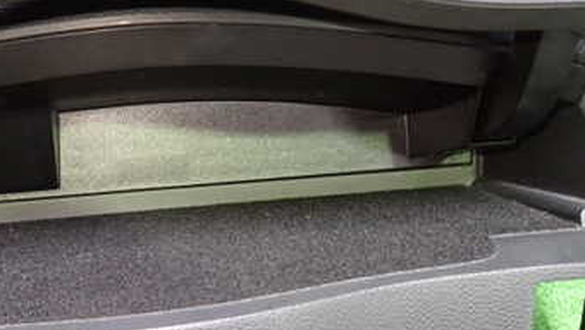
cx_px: 206
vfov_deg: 25.0
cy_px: 165
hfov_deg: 42.4
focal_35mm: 48
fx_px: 745
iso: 800
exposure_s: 1/30
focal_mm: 4.5
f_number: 2
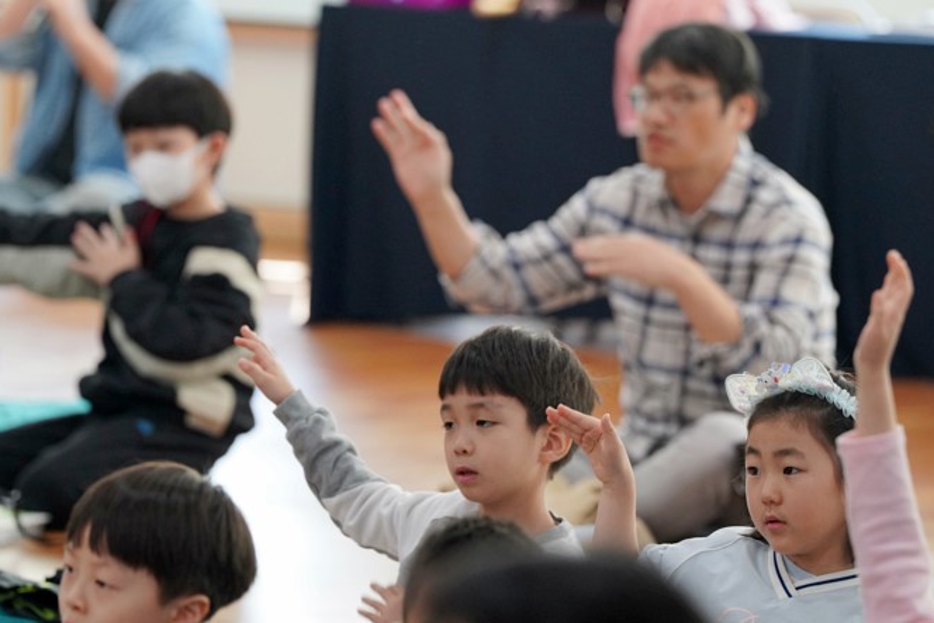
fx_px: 7032
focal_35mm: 271
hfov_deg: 7.6
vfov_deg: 5.1
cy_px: 354
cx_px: 584
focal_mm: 200
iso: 1600
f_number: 4
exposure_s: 1/250
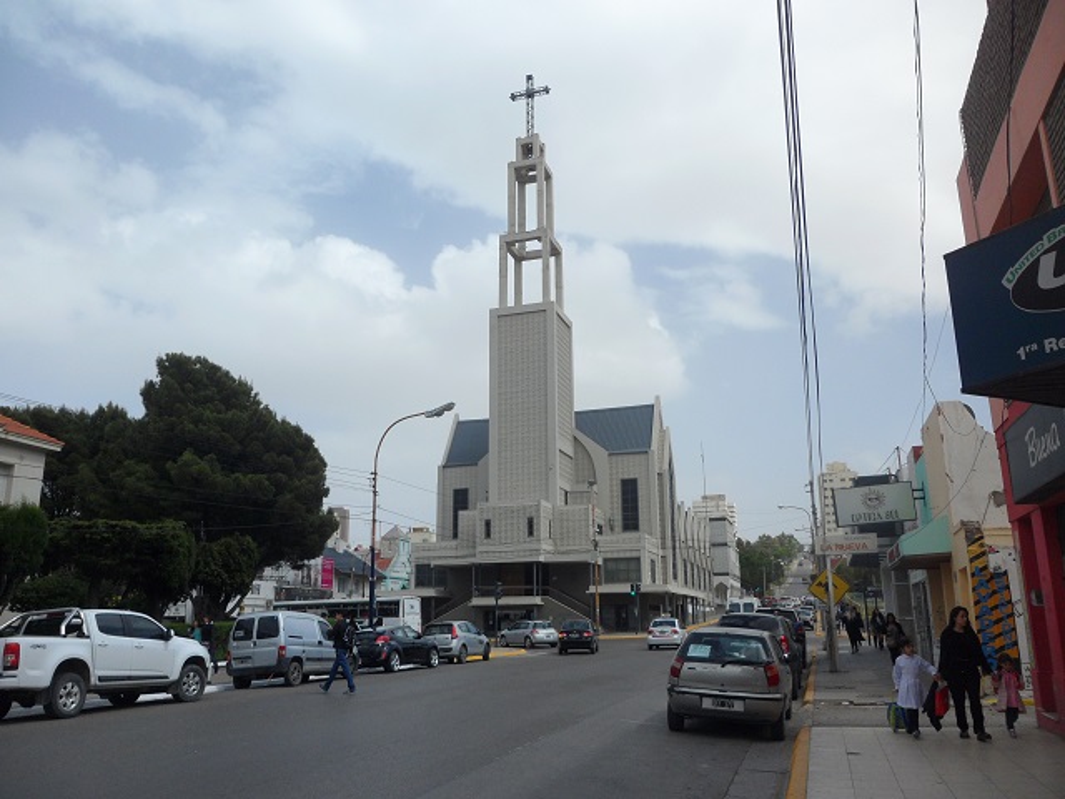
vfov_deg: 51.4
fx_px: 831
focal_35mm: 27
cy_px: 400
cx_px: 532
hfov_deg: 65.3
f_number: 8.9
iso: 80
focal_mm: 4.9
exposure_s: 1/180
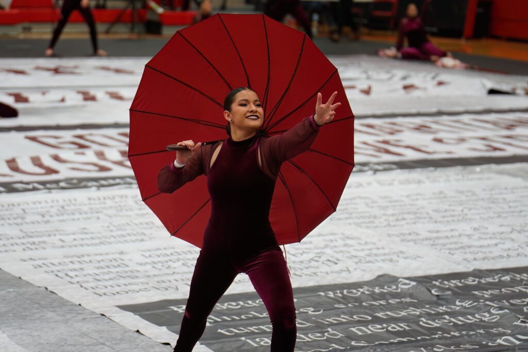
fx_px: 1467
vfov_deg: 13.7
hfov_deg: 20.4
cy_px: 176
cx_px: 264
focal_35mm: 100
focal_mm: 100
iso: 2000
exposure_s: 1/500
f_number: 2.8
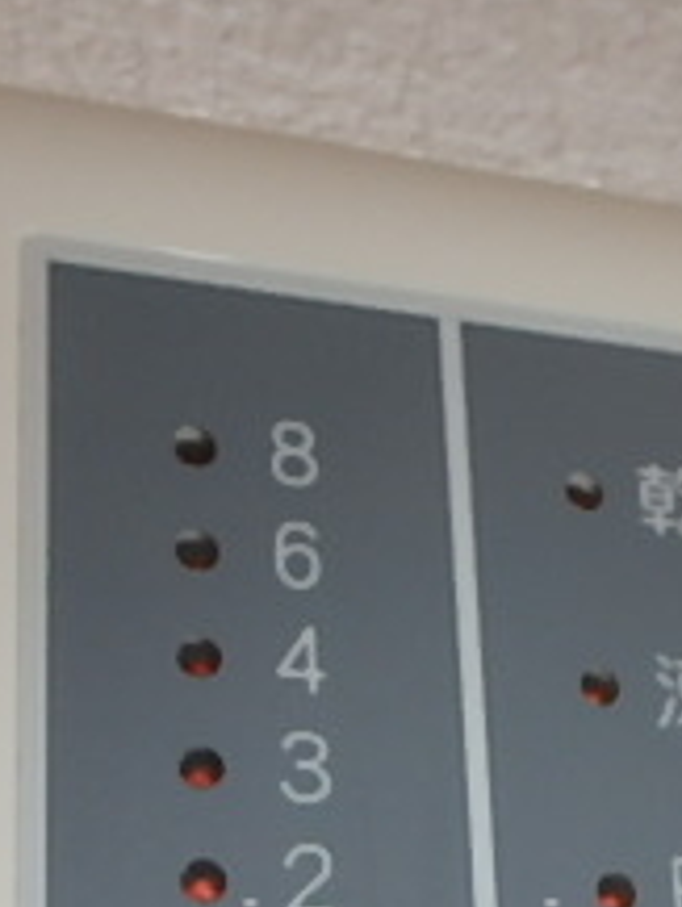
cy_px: 949
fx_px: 1627
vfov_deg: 28.8
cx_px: 510
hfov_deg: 23.4
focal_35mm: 62
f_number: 6
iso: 125
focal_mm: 3.7
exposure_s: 1/30
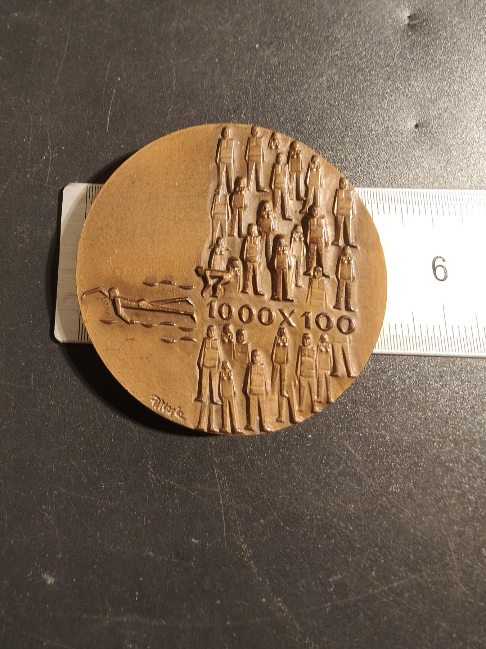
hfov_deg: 58.9
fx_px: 431
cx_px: 243
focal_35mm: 23
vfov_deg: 73.9
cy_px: 324
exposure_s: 1/50
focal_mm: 2.32
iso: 200
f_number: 2
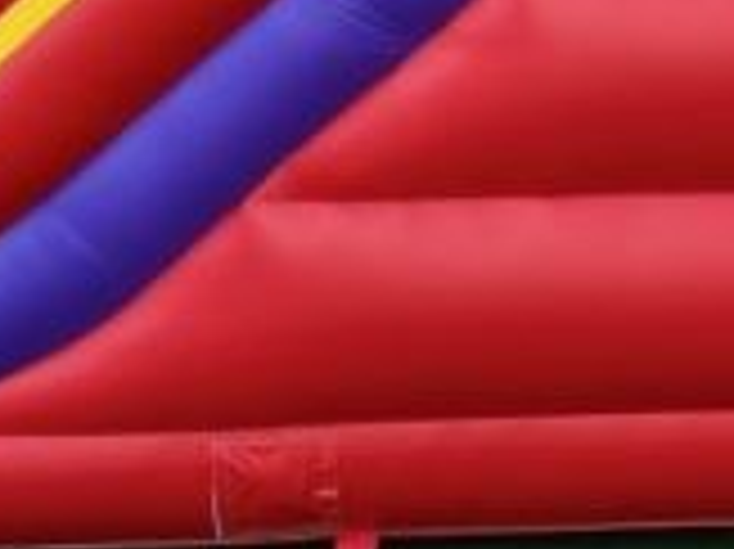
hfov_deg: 12.8
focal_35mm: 151
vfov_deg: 9.4
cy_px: -369
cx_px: 842
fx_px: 3199
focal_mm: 6.72
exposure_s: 1/1600
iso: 110
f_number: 1.7
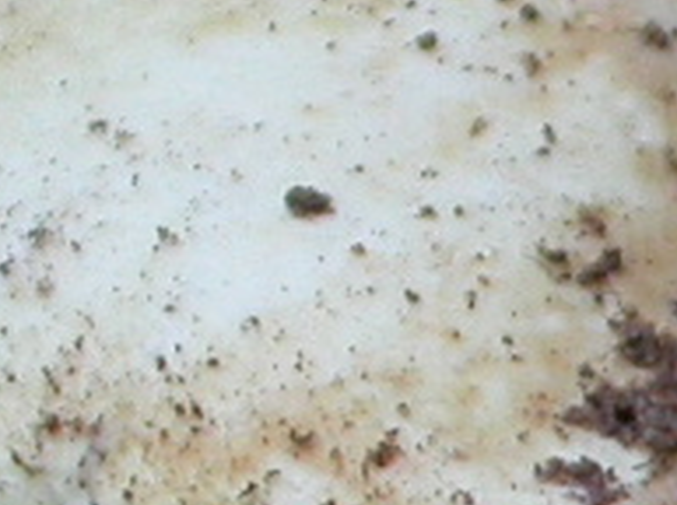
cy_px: 614
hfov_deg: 3.9
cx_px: 1242
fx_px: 9858
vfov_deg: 2.9
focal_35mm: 505
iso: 100
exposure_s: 1/41.3
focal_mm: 15.7
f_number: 3.4
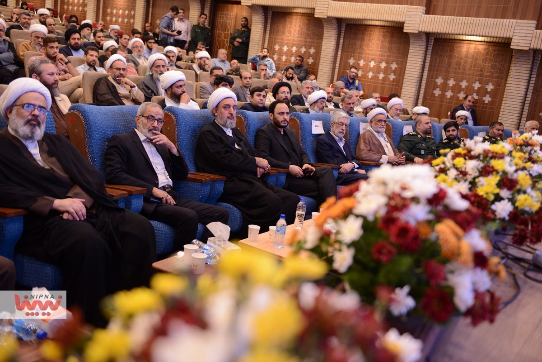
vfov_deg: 35.1
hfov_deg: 50.7
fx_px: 572
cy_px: 181
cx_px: 271
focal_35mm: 38
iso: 2000
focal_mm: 38
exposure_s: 1/125
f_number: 3.5
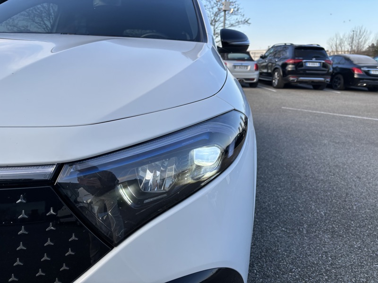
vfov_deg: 53.1
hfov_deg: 67.3
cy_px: 142
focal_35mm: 26
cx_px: 189
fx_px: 284
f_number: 1.6
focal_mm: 5.96
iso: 50
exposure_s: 1/872
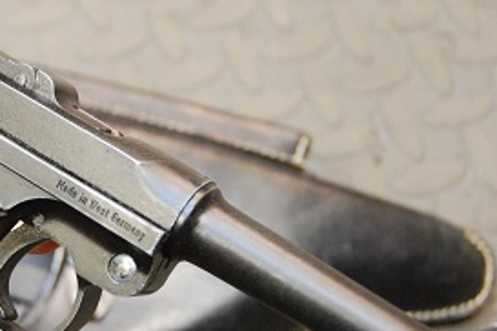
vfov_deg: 15.3
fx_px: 1230
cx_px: 44
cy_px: 199
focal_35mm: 89
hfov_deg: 22.3
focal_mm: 27
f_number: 3.8
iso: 1400
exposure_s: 1/30
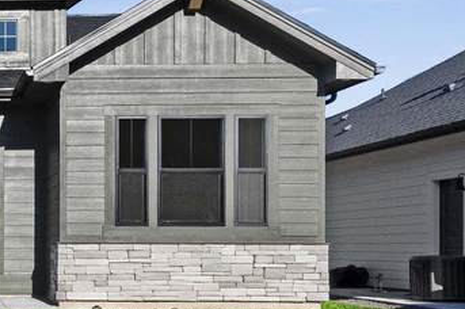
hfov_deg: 30.2
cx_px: -98
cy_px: 243
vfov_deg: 23.8
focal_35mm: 56
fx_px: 723
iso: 320
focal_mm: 10
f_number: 11
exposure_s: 1/1000
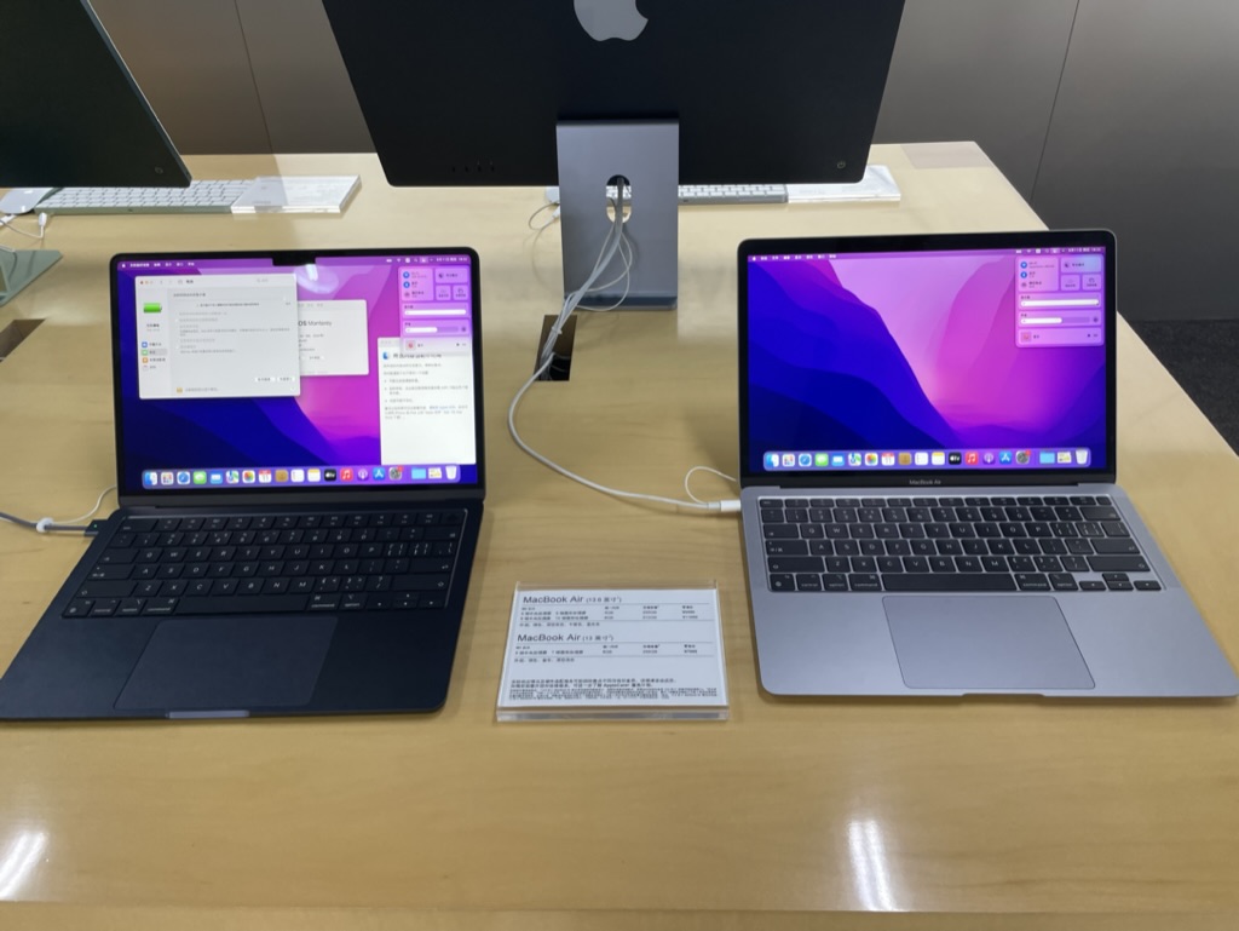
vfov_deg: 53.1
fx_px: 931
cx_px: 620
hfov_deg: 67.3
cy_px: 466
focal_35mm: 26
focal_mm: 4.2
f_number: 1.6
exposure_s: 1/100
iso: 64
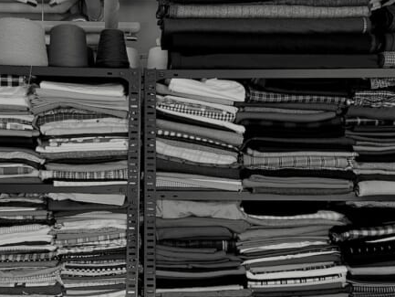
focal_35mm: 42
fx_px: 479
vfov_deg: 34.0
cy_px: 202
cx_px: 140
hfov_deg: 44.3
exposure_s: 1/60
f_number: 1.6
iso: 125
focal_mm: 4.2
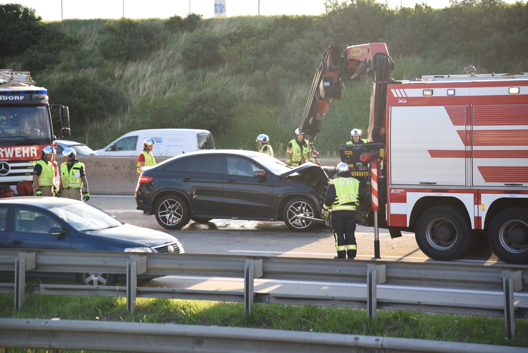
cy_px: 176
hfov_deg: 17.1
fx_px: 1761
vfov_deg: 11.4
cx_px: 264
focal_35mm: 120
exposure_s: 1/125
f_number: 4
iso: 100
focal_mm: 120
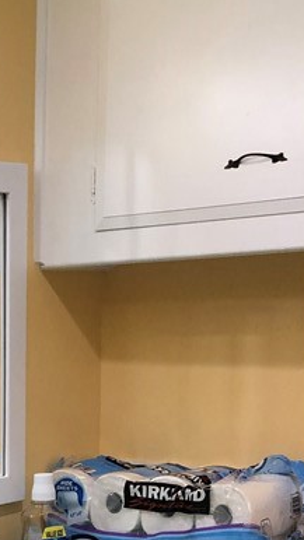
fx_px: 1161
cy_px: 597
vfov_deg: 24.4
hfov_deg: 13.5
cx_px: -223
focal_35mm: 81
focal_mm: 4
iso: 25
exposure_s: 1/40
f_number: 1.8
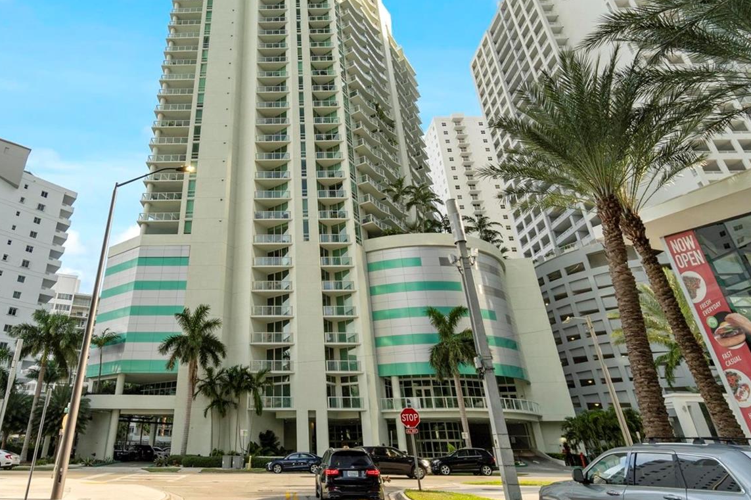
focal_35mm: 21
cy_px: 222
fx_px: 438
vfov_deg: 59.3
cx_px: 275
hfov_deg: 79.5
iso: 100
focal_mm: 10
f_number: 4.5
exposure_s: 1/100
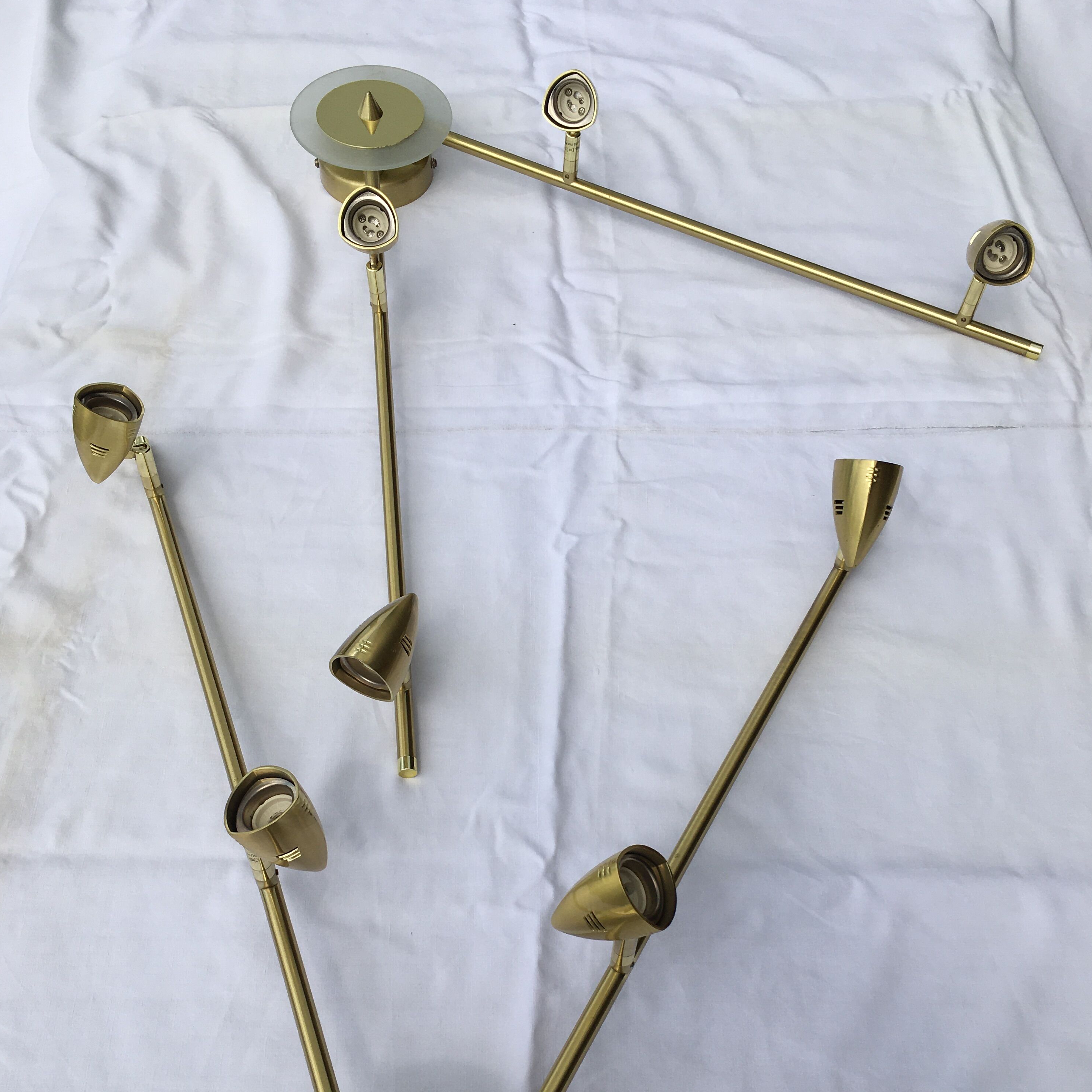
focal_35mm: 35
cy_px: 726
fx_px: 1249
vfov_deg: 46.5
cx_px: 538
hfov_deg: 47.2
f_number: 2.2
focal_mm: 4.15
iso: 25
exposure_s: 1/2404
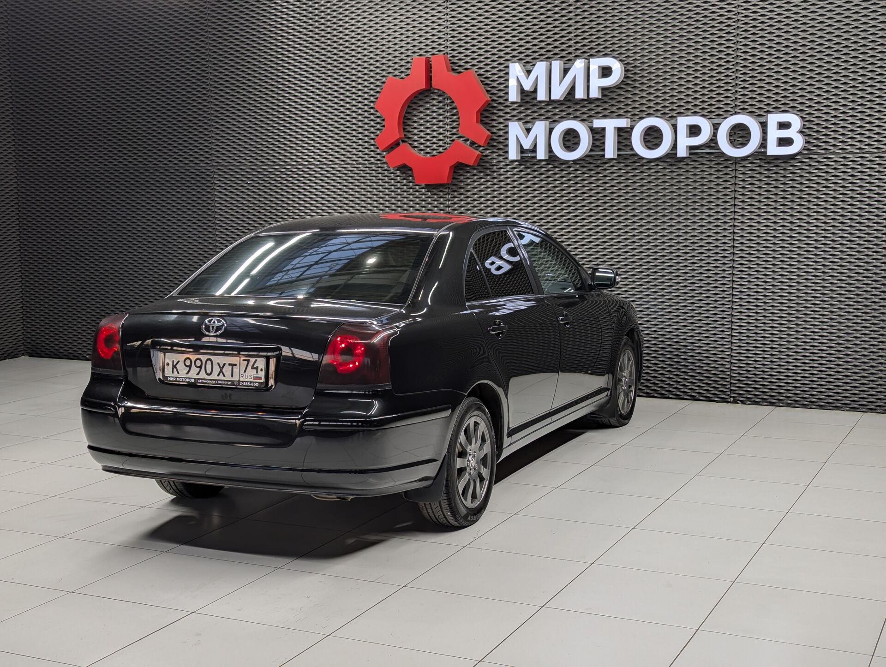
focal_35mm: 48
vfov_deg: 30.3
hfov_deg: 39.6
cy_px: 334
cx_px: 443
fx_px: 1230
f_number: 1.85
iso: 41
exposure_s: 1/116
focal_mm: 6.81
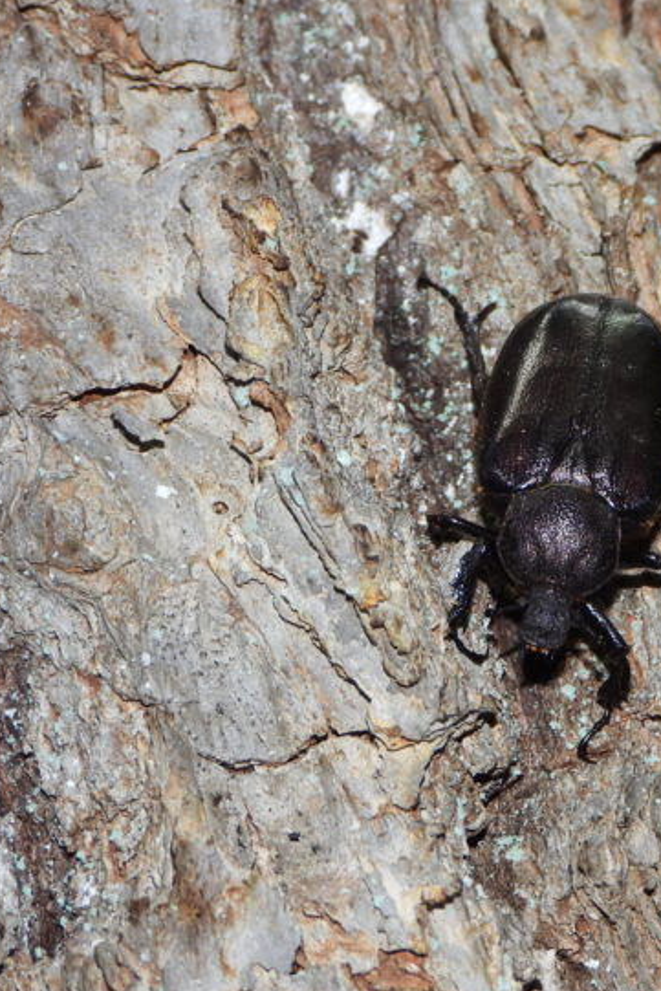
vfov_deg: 5.1
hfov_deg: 3.4
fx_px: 11174
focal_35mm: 406
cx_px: 593
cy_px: 513
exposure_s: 1/125
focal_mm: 49.5
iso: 200
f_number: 4.5
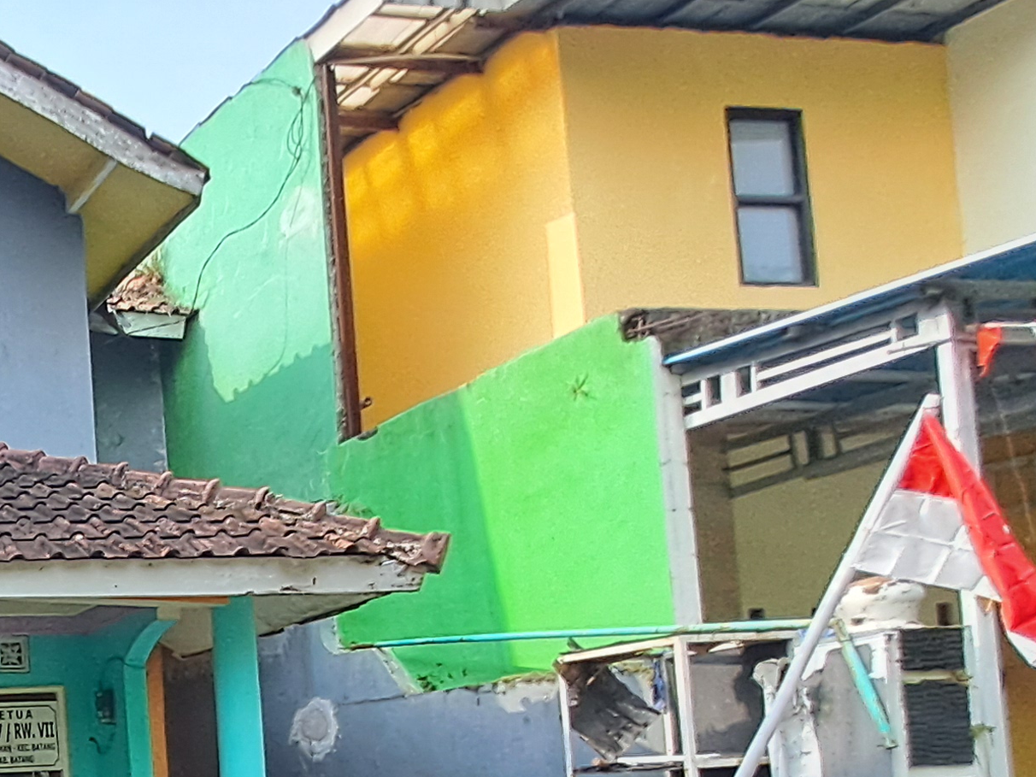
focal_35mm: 35
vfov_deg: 37.2
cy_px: 742
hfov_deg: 37.1
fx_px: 1047
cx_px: -262
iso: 40
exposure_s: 1/493
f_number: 2.2
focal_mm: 1.42
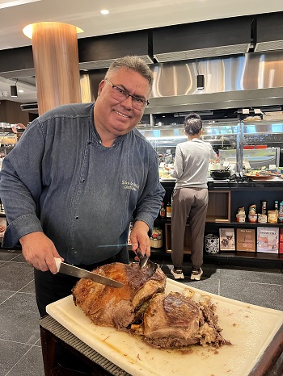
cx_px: 142
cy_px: 188
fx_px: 283
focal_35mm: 26
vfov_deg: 67.3
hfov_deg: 53.1
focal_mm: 5.1
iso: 500
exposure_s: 1/59
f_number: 1.6
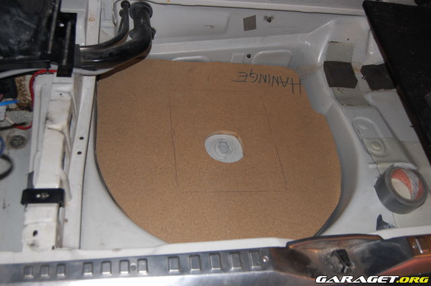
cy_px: 143
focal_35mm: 34
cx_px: 216
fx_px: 412
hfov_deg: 55.2
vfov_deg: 38.2
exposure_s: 1/60
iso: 400
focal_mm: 23
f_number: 3.8
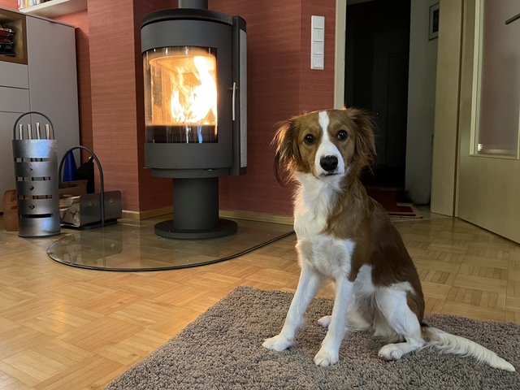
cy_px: 195
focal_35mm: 26
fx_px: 391
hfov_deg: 67.3
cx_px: 260
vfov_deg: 53.1
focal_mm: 5.1
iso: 640
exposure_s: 1/30
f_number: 1.6
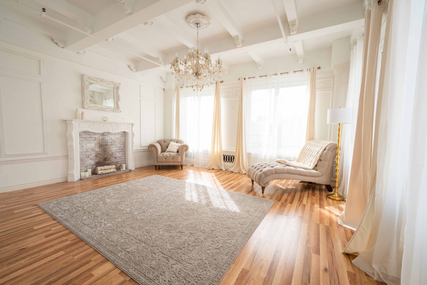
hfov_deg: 100.4
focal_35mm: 15
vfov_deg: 77.4
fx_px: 178
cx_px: 214
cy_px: 142
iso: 400
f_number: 7.1
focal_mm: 15
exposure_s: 1/125
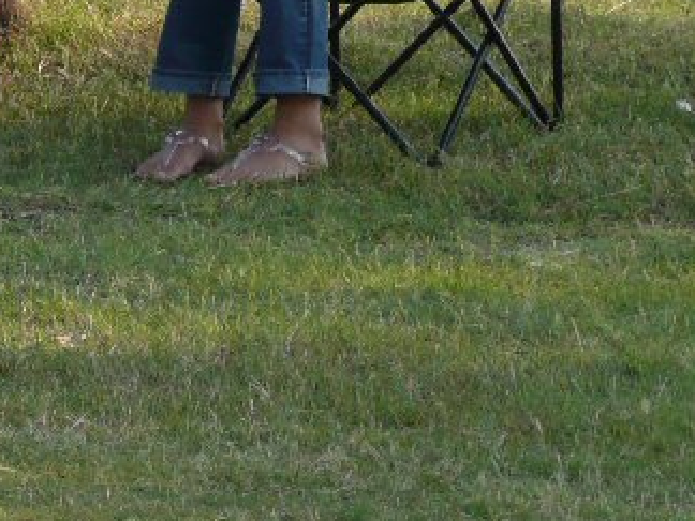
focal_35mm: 319
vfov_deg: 4.6
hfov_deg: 6.1
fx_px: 6405
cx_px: -415
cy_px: -219
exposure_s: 1/250
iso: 100
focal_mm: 15.7
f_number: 4.7
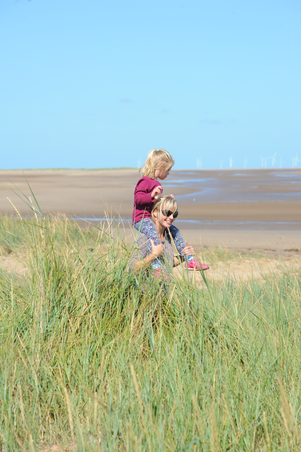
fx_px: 1632
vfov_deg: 15.8
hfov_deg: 10.5
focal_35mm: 130
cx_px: 150
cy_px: 226
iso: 250
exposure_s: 1/400
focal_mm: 130
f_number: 10
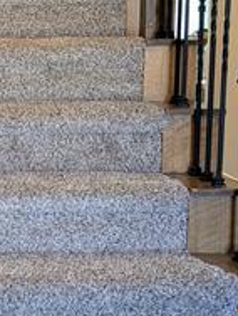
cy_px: 160
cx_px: -132
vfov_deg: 20.0
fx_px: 894
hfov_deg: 14.1
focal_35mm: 98
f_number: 1.68
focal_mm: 6.9
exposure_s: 1/24
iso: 64
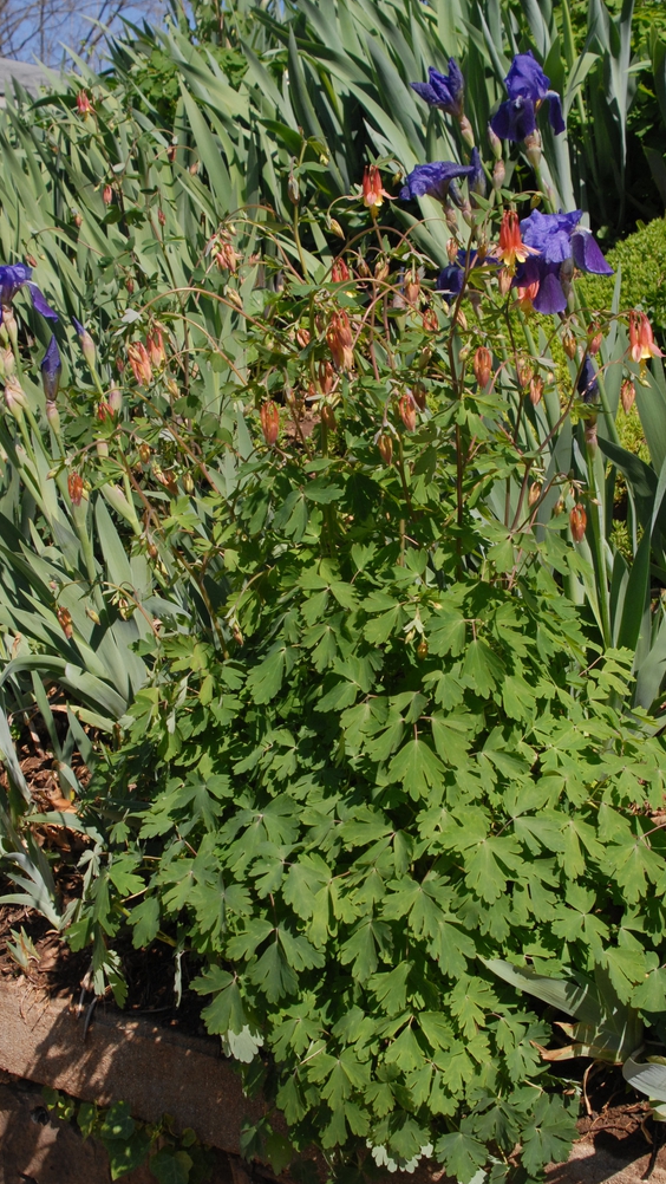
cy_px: 598
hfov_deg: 26.5
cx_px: 388
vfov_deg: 45.5
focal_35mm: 45
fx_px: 1412
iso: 400
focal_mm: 28
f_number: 10
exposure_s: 1/350
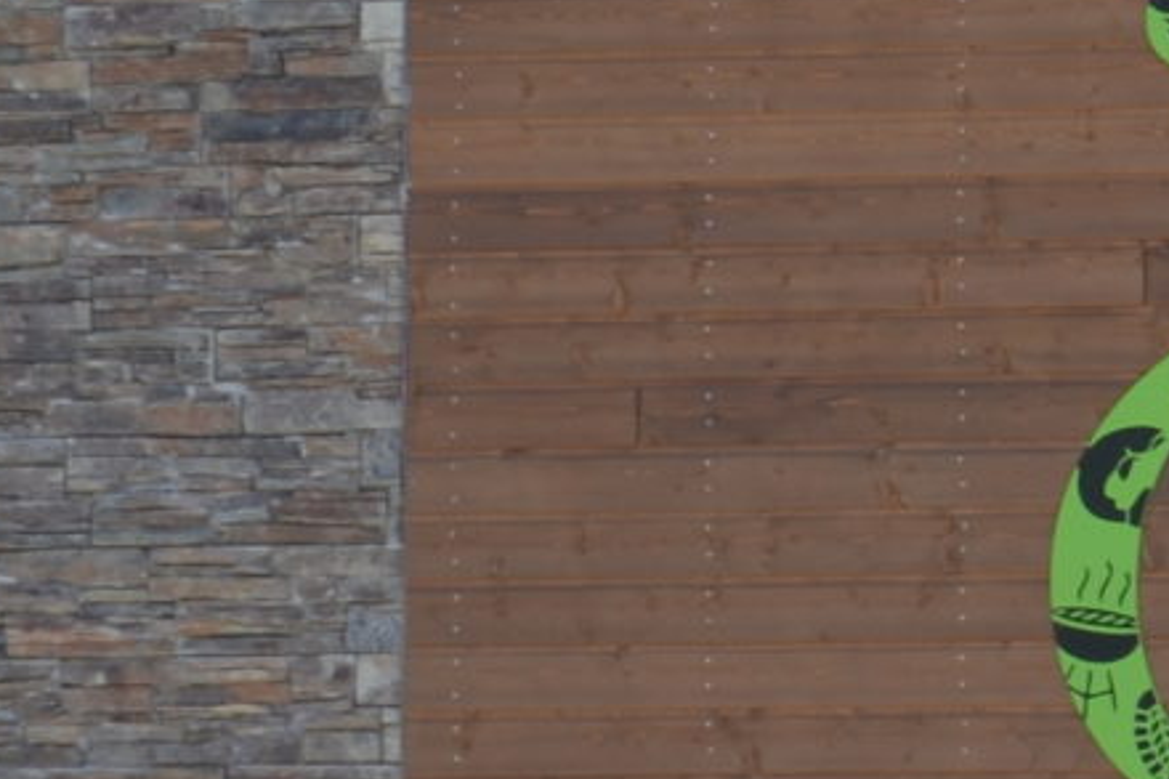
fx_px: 9640
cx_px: 1496
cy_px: 740
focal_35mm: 297
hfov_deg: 6.9
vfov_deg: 4.6
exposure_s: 1/160
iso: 100
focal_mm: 34
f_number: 6.3
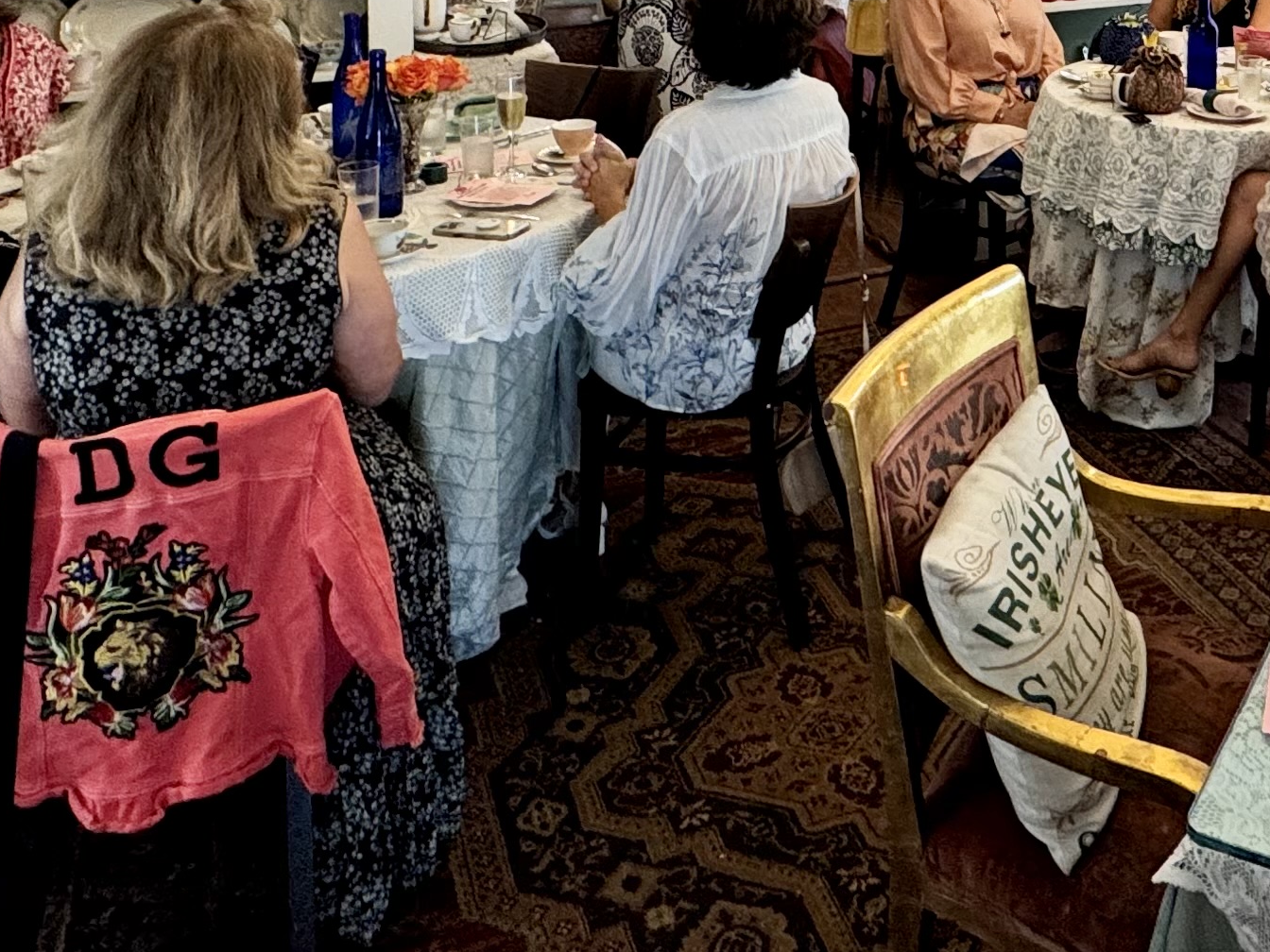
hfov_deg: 41.3
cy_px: -111
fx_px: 1541
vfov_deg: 30.5
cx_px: 1141
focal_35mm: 42
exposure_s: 1/60
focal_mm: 2.22
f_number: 2.2
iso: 250
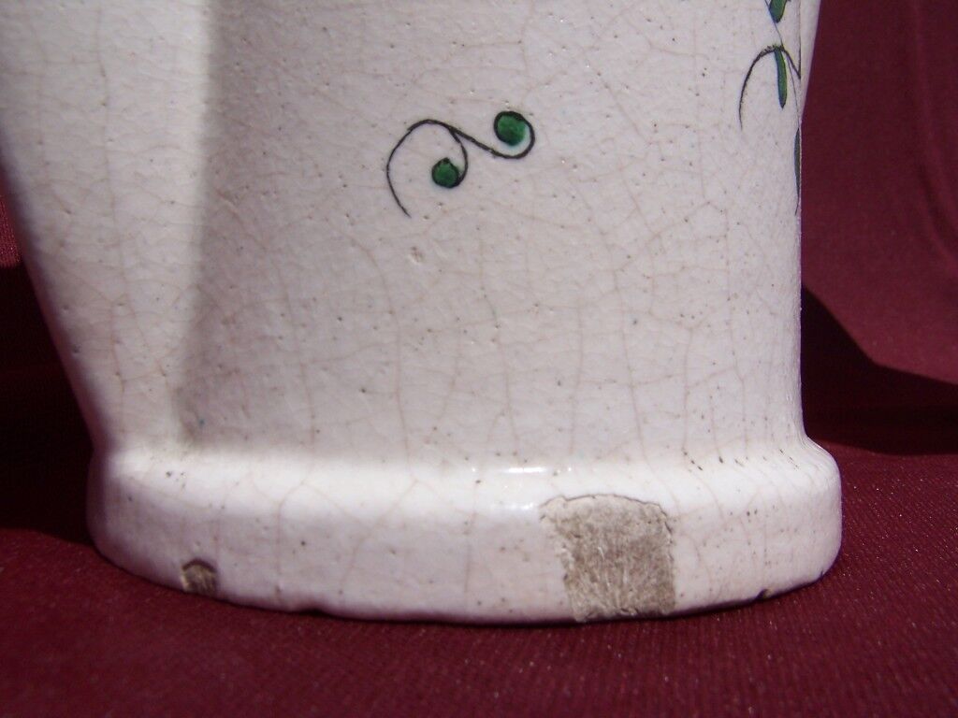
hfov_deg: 49.0
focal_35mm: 38
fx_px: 1052
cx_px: 479
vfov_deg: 37.7
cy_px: 359
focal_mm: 6.3
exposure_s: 1/1000
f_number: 5.6
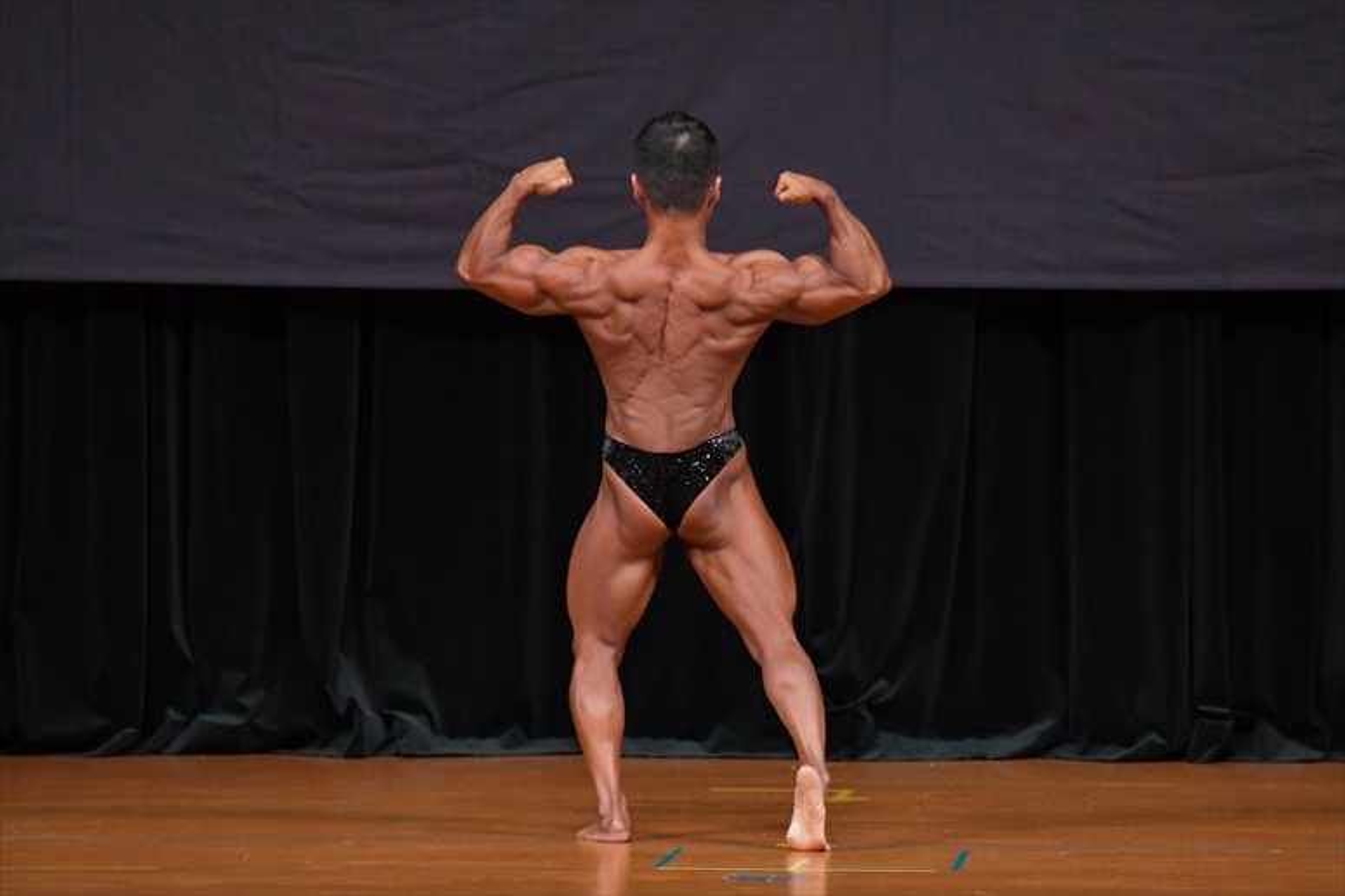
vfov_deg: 4.8
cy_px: 448
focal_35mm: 285
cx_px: 672
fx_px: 10643
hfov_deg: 7.2
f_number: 5.6
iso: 4000
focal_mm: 190
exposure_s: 1/400
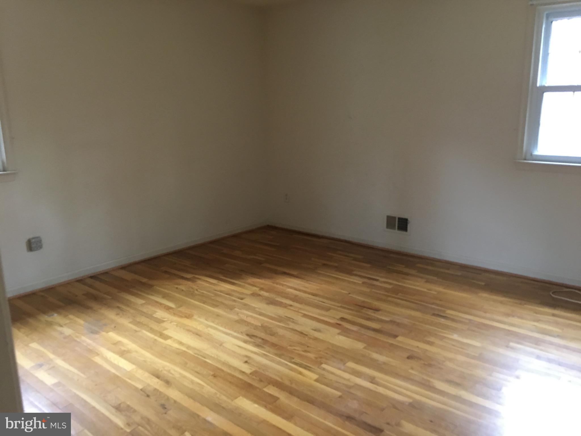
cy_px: 218
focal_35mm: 29
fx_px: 487
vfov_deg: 48.2
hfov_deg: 61.7
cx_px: 290
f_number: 2.2
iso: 64
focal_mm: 4.15
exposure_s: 1/4
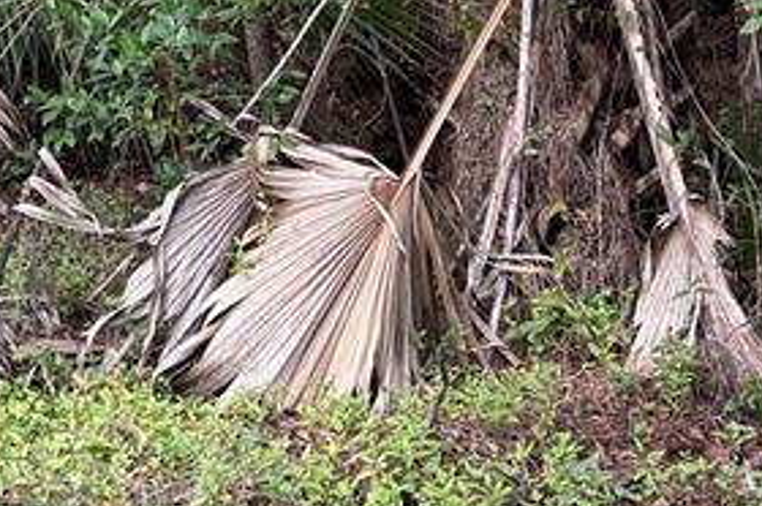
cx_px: -248
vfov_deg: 13.3
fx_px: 2093
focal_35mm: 99
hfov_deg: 19.0
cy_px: -161
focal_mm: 5.96
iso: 40
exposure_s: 1/184
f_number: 1.6
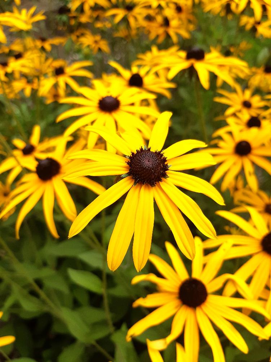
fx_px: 271
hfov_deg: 53.1
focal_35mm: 26
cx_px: 136
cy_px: 181
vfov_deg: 67.3
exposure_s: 1/864
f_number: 1.7
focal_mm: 3.92
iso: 40
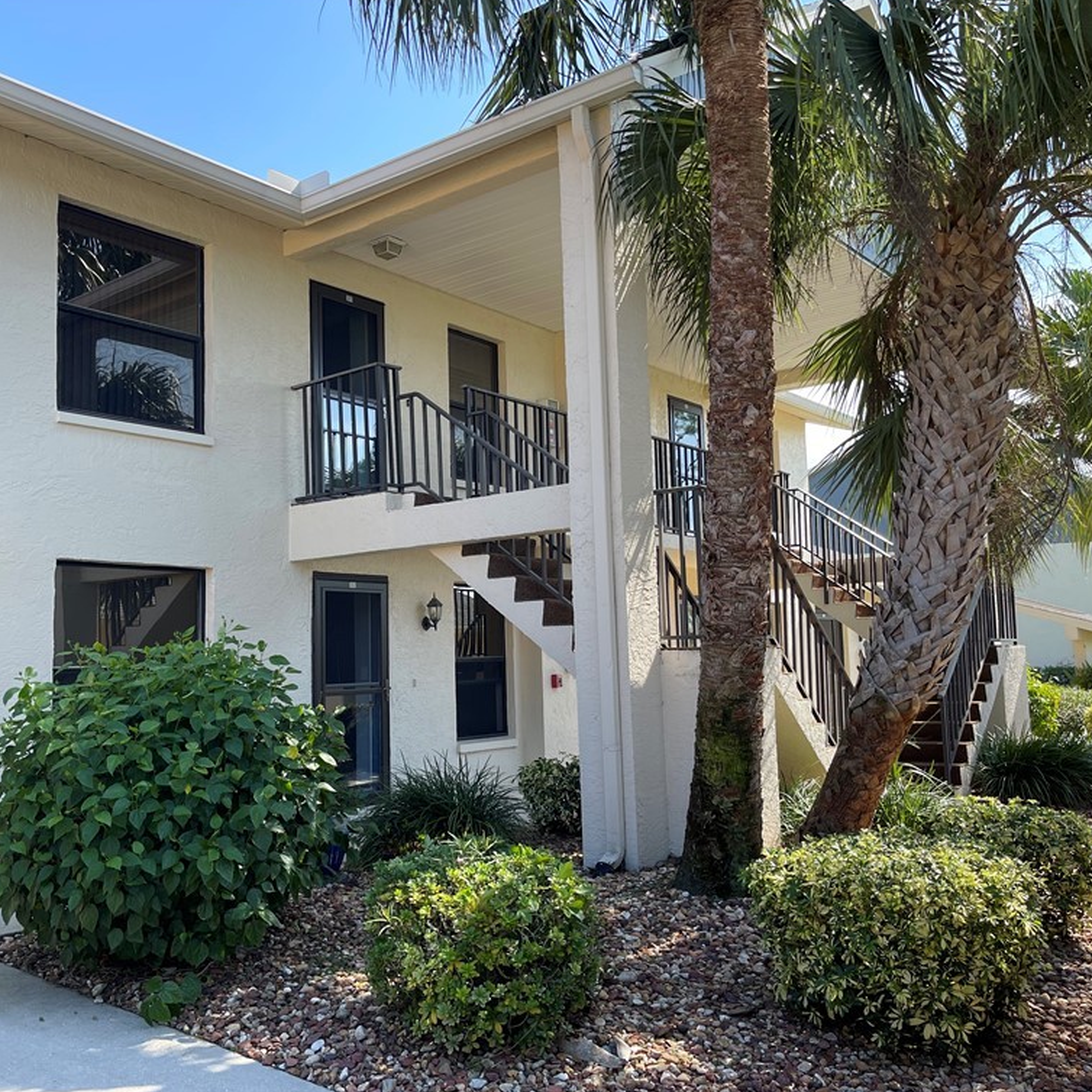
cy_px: 539
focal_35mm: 30
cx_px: 462
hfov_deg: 53.8
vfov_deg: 54.0
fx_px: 1071
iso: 32
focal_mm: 5.1
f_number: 1.6
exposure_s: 1/700
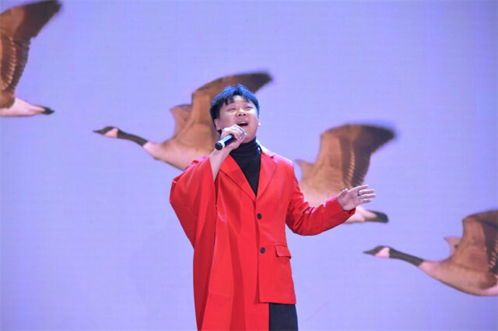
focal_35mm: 105
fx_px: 1452
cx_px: 249
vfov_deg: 13.0
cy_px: 166
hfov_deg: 19.5
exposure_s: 1/160
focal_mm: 105
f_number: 4
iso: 2500
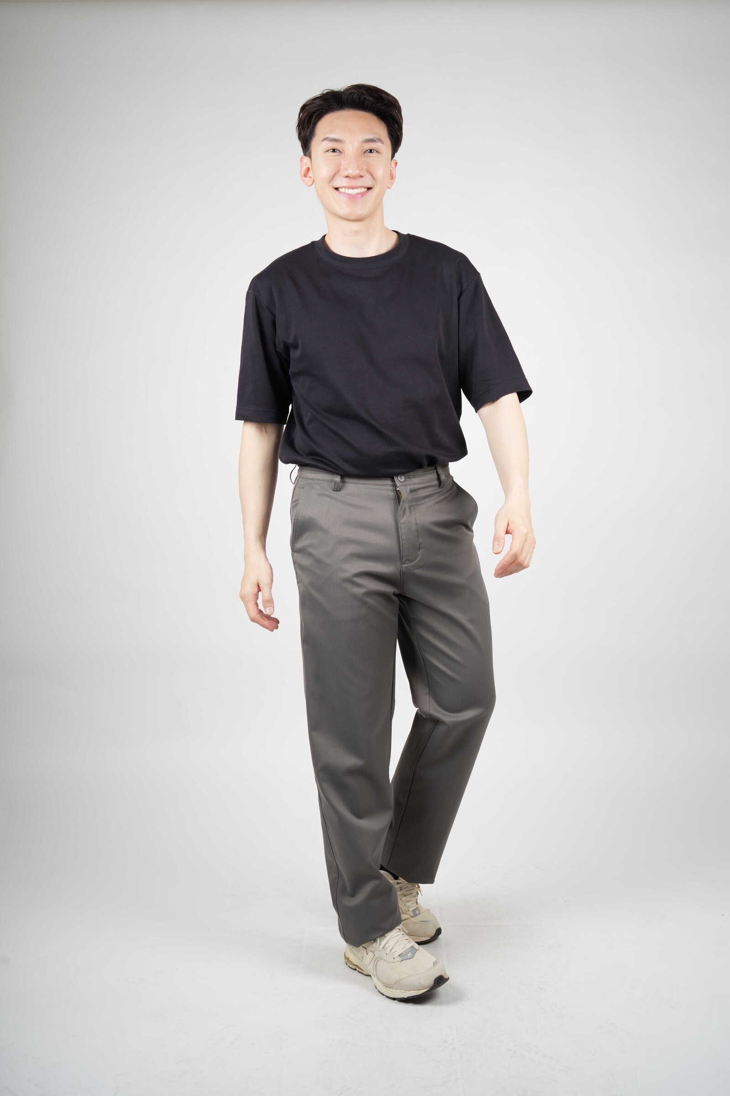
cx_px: 365
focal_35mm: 39
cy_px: 548
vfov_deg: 49.6
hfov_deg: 34.2
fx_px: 1186
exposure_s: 1/160
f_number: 9
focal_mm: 39
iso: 125
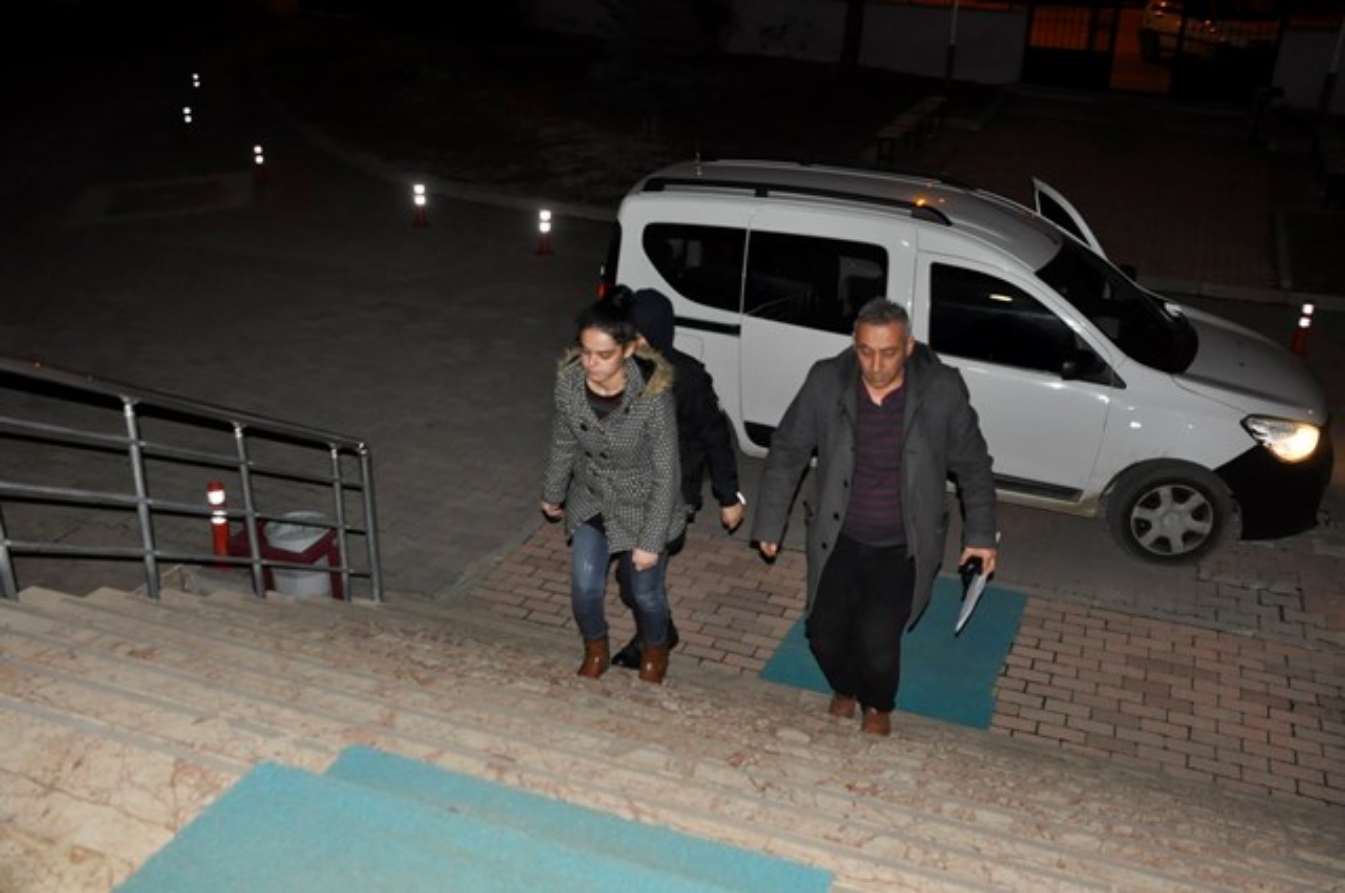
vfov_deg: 39.9
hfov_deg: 57.3
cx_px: 672
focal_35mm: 33
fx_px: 1231
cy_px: 446
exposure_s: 1/60
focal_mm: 22
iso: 800
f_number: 3.8
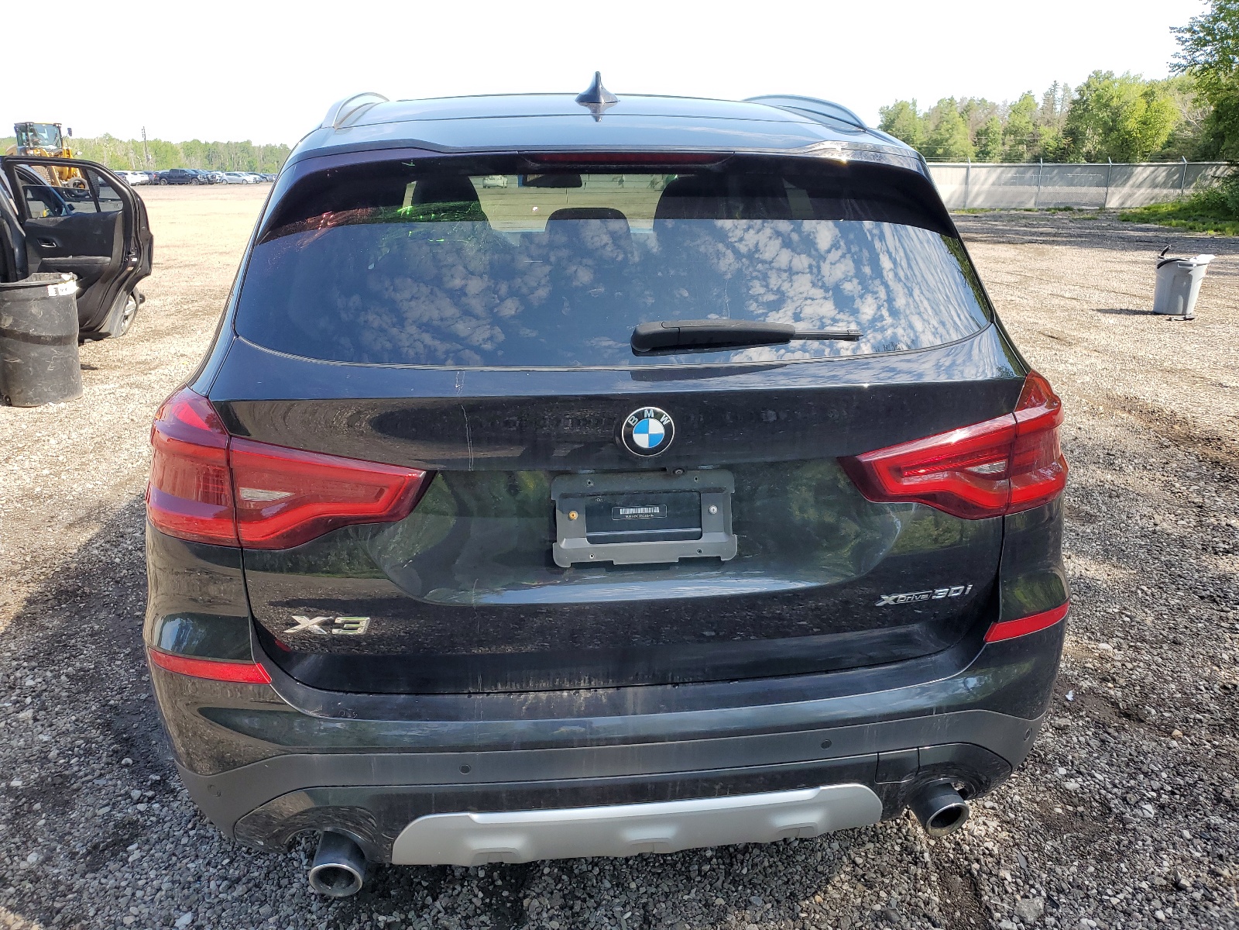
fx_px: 931
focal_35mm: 26
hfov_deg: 67.3
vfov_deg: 53.1
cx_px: 620
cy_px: 465
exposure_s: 1/714
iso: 50
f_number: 1.5
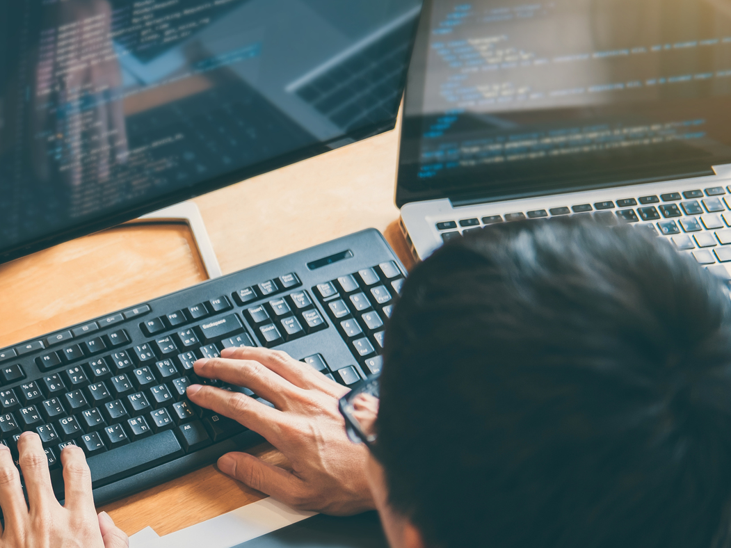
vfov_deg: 15.2
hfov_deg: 19.8
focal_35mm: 97
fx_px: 2048
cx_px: 38
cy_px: 335
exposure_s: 1/80
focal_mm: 35
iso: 250
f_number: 2
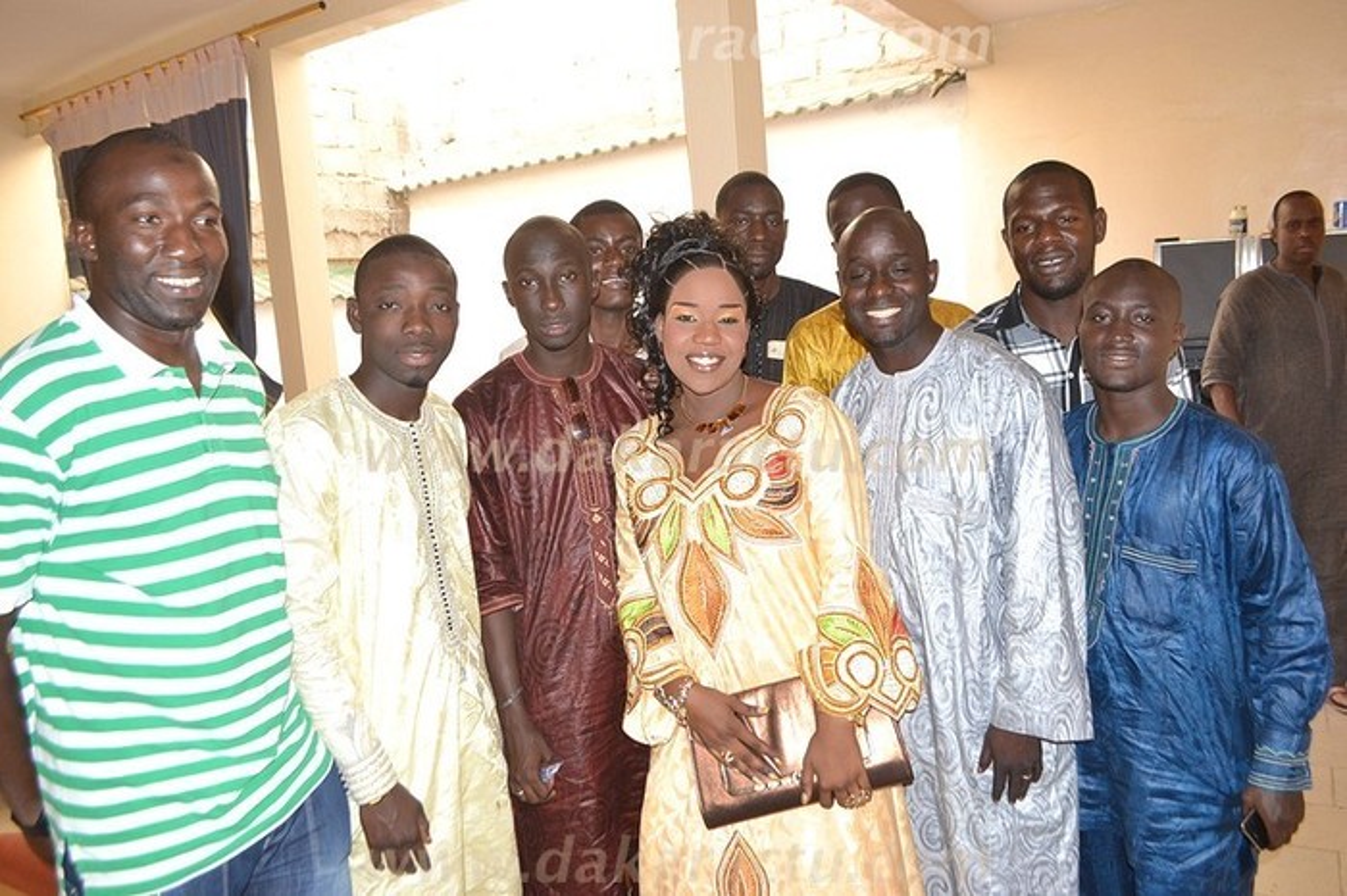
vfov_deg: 47.9
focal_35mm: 27
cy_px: 448
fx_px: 1010
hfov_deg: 67.4
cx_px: 674
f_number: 4
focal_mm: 18
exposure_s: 1/60
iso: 400
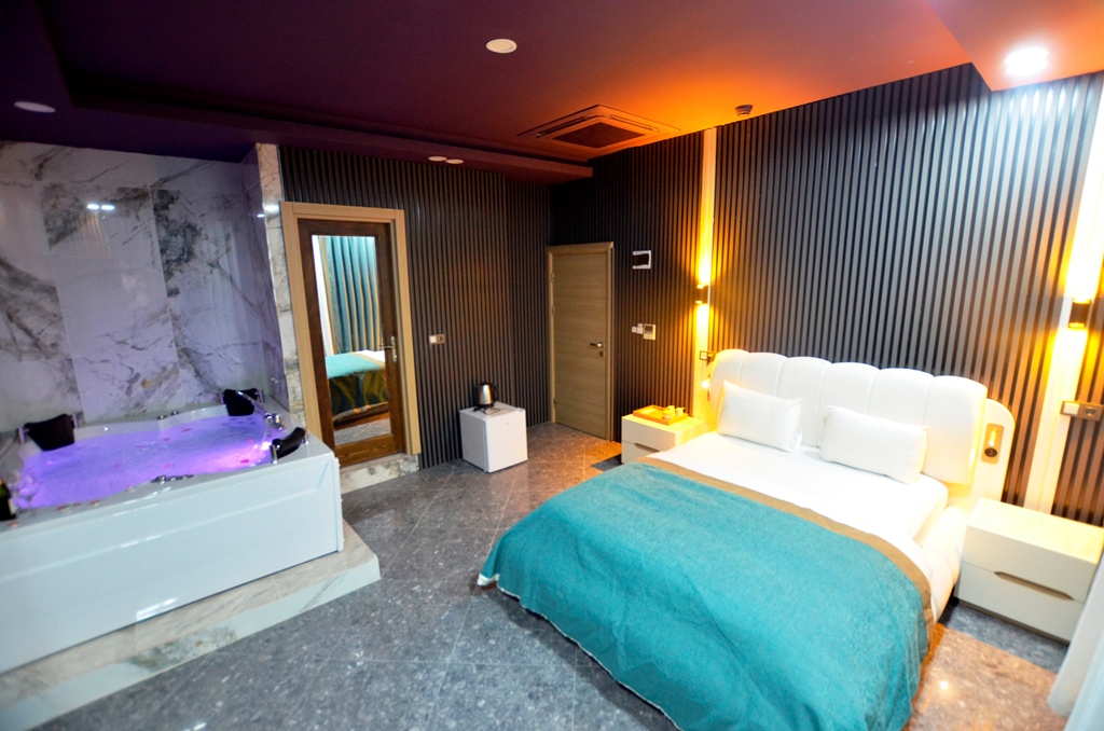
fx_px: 459
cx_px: 552
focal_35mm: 15
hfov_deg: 100.5
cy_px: 366
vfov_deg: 77.1
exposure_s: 1/30
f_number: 3.5
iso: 1100
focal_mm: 10
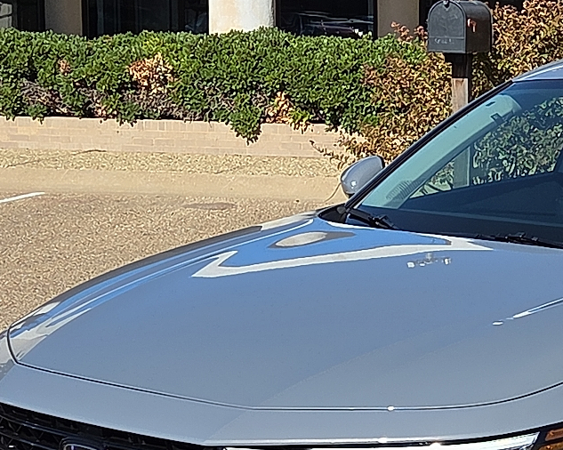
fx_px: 1932
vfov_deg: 13.2
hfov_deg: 16.2
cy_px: 360
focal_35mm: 116
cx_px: 578
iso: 78
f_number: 1.8
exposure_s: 1/10000
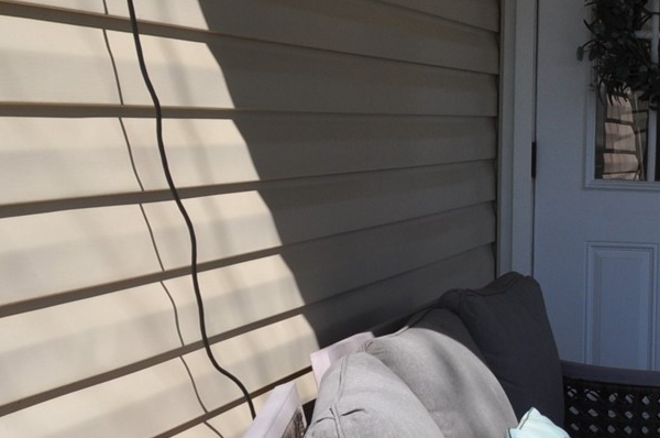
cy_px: 378
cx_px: 910
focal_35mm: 98
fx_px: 1794
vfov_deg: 13.8
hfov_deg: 19.0
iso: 200
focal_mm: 18
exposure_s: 1/320
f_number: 9
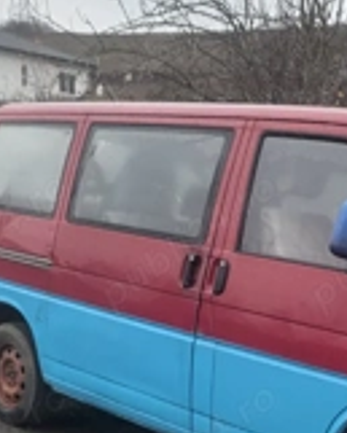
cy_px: 484
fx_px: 808
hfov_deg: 24.1
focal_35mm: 63
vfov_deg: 27.3
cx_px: 242
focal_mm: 5.4
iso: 100
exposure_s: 1/101
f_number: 1.8
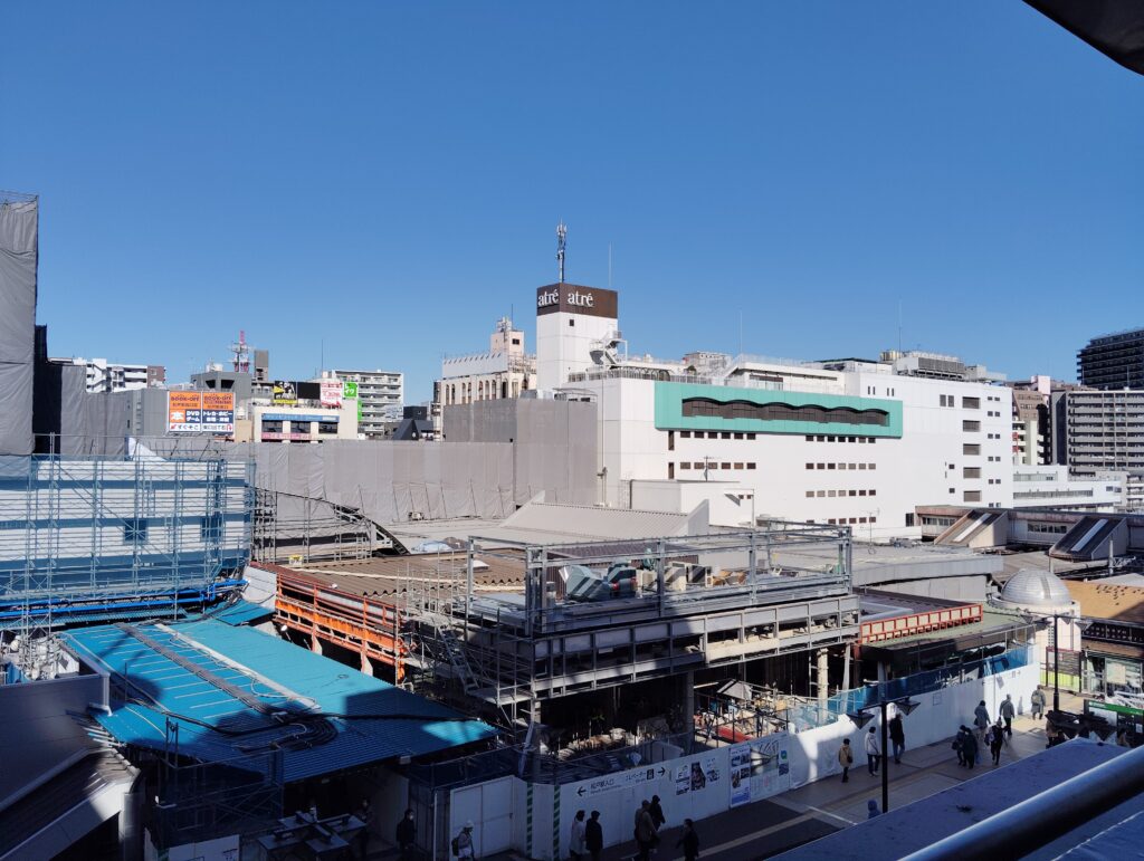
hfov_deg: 63.4
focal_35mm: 28
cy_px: 430
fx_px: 927
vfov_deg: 49.9
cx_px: 572
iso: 50
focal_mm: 4.22
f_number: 1.8
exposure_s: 1/1360
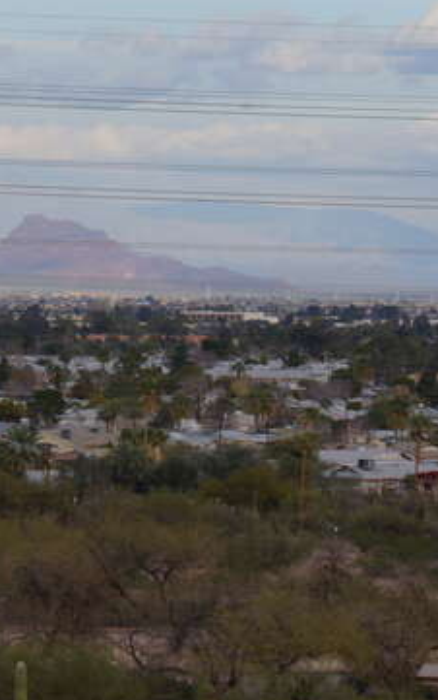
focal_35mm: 237
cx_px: 43
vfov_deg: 8.8
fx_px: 4521
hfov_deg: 5.5
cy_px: 247
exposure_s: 1/250
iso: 100
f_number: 8
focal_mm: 70
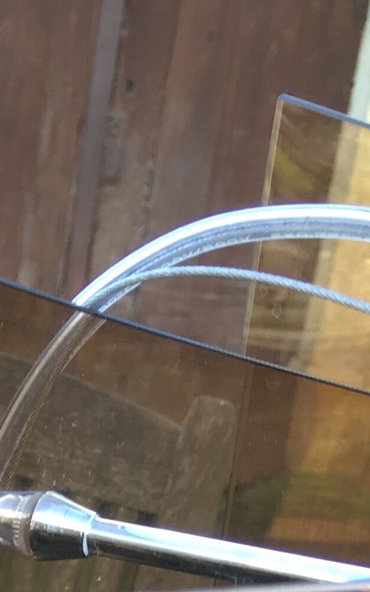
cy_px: 1156
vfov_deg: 14.4
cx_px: -31
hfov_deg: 10.5
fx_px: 1984
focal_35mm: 123
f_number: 2.2
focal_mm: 4.15
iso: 25
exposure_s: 1/50
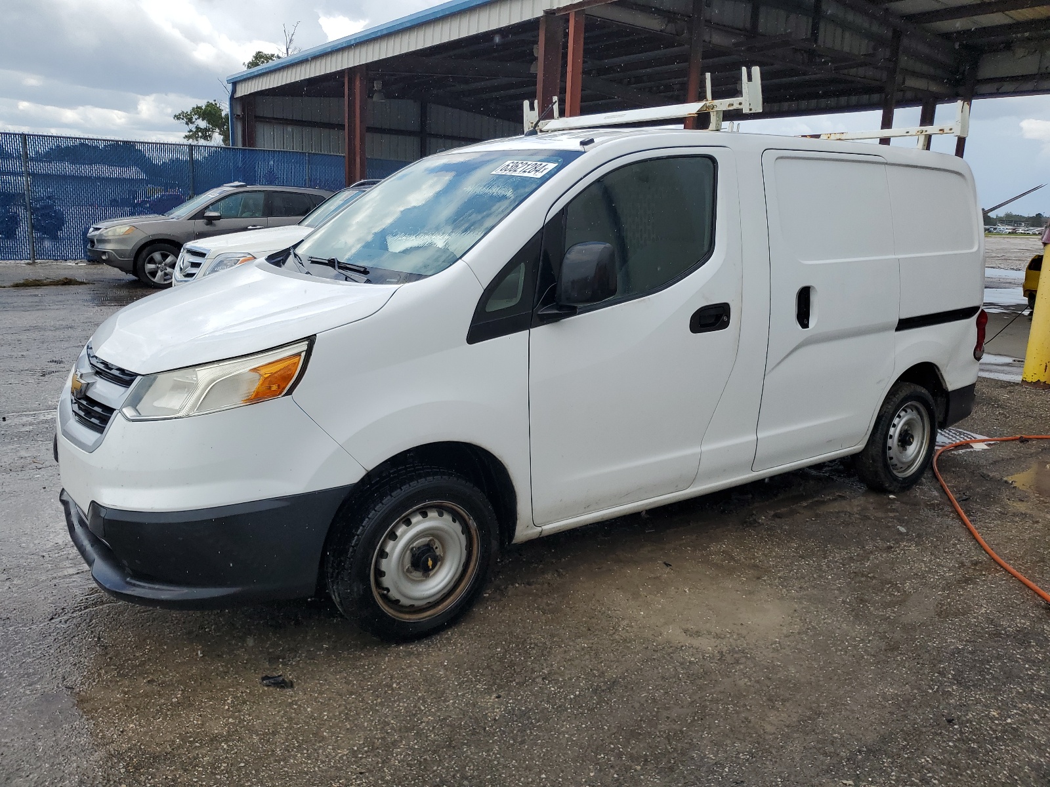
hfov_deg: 67.3
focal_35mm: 26
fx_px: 789
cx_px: 525
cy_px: 394
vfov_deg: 53.1
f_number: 1.5
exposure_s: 1/2500
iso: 50
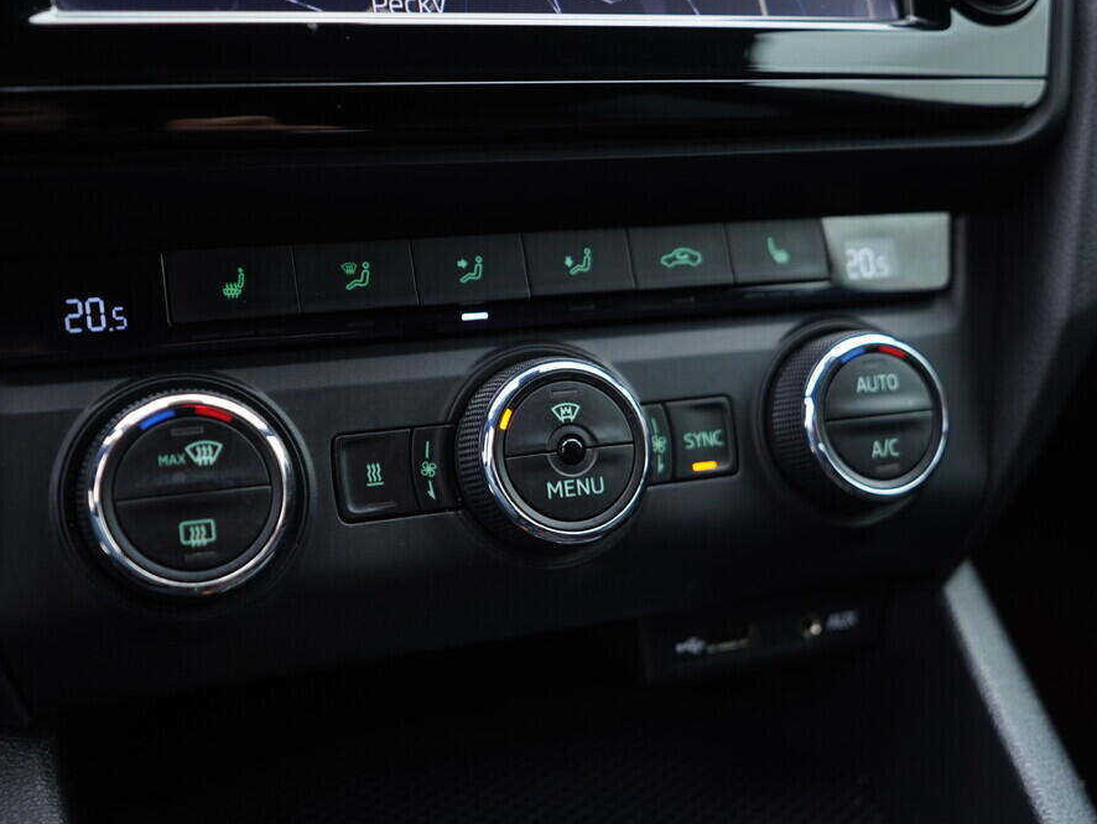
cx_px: 504
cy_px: 417
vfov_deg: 36.0
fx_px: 1268
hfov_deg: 46.7
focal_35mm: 40
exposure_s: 1/40
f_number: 2.8
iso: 320
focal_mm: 24
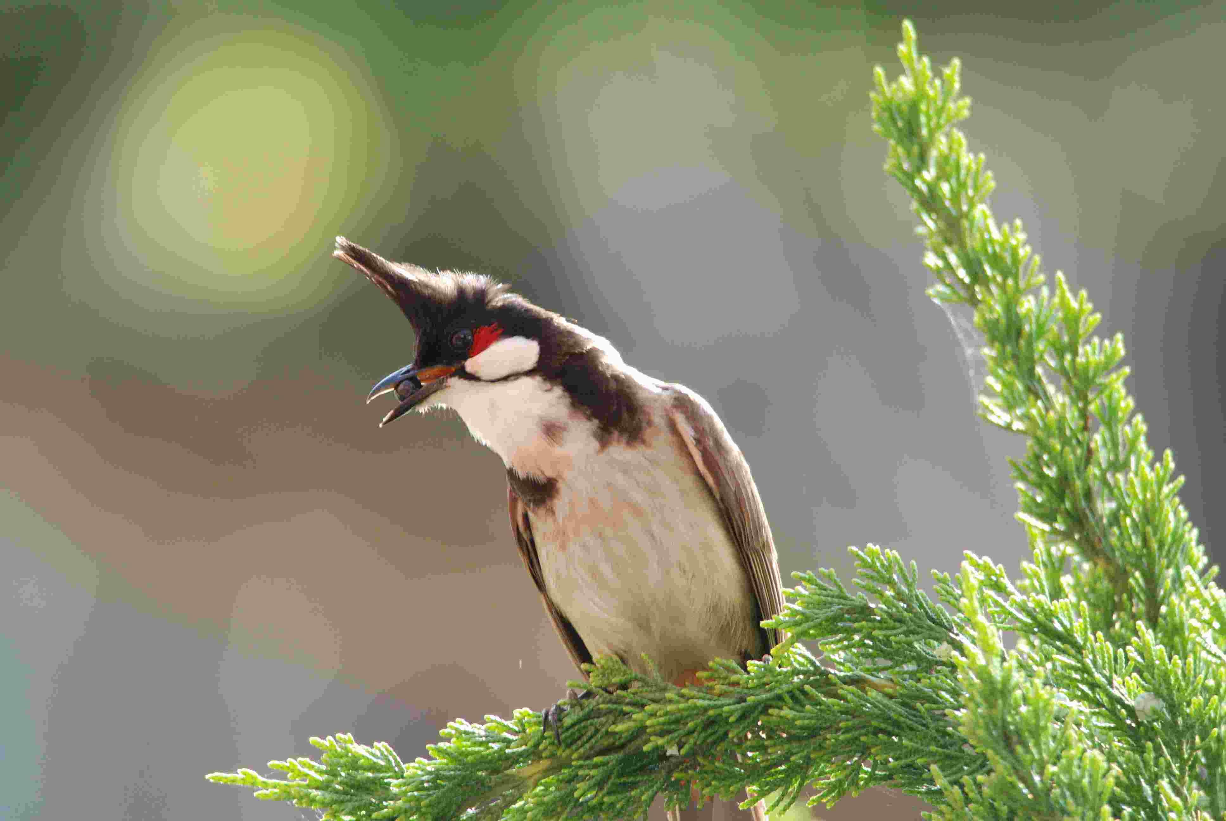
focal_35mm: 900
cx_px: 613
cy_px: 410
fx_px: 30687
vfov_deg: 1.5
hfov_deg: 2.3
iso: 400
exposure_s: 1/100
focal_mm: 600
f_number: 8
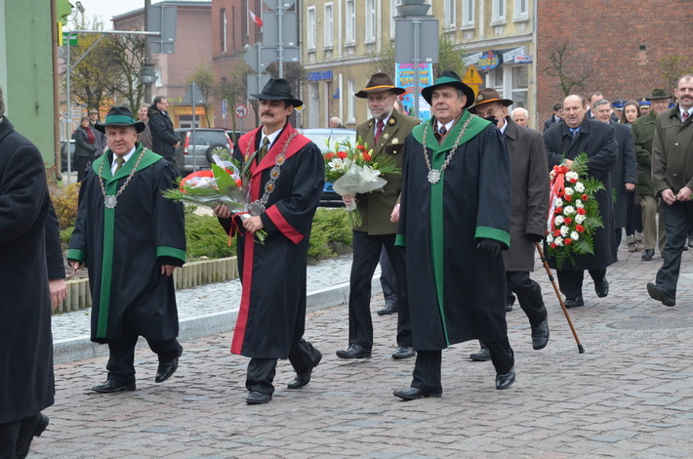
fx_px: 2017
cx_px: 346
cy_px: 230
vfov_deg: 13.0
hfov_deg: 19.5
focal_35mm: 105
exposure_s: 1/500
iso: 1600
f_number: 5.6
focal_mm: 70
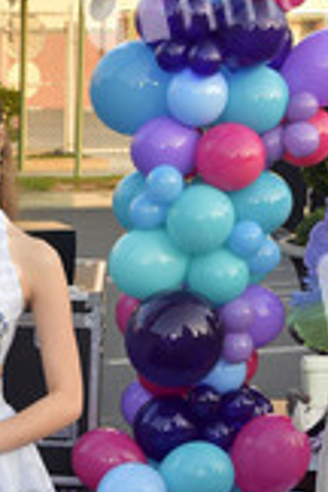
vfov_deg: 25.0
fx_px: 1080
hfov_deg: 16.7
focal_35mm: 79
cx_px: -44
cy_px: 434
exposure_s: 1/250
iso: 640
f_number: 6.3
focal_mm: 32
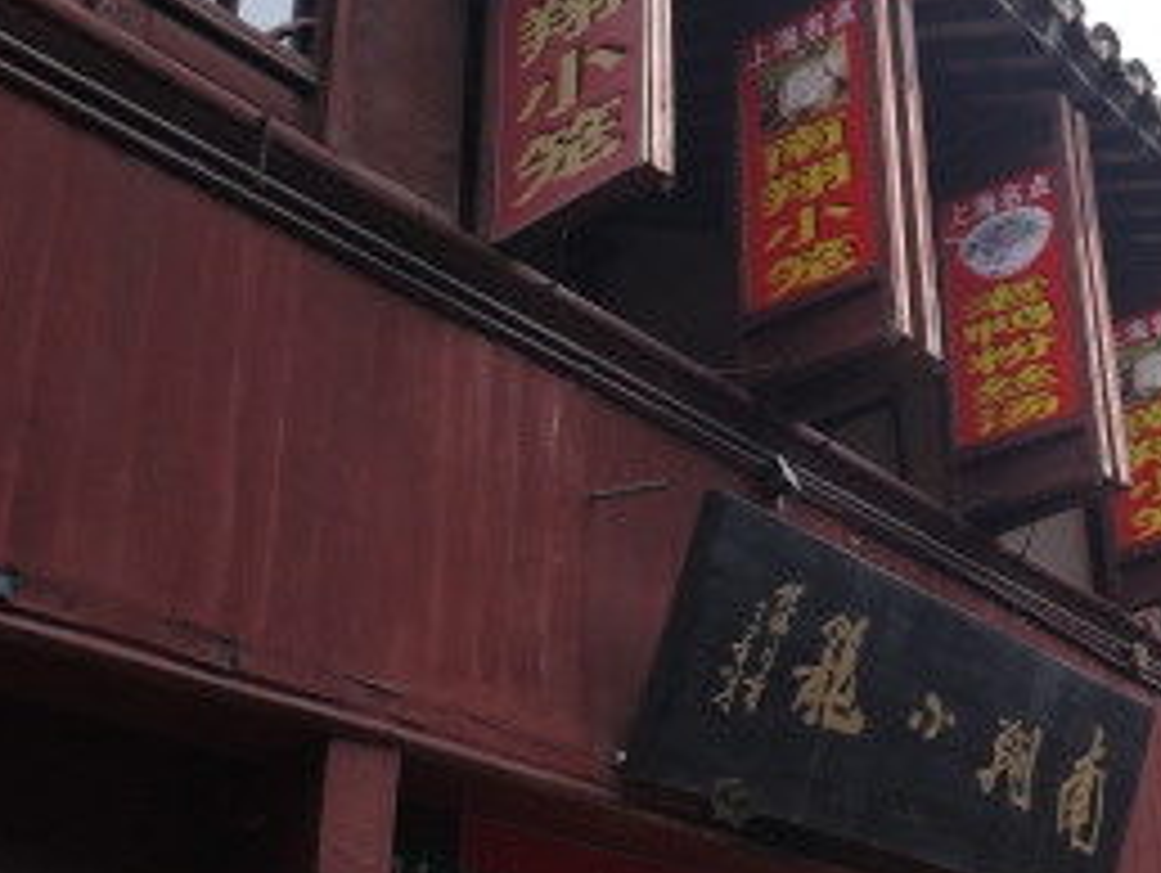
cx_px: 986
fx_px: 1981
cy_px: 454
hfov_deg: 31.5
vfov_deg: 24.9
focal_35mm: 59
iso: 160
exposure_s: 1/200
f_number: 6.3
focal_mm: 17
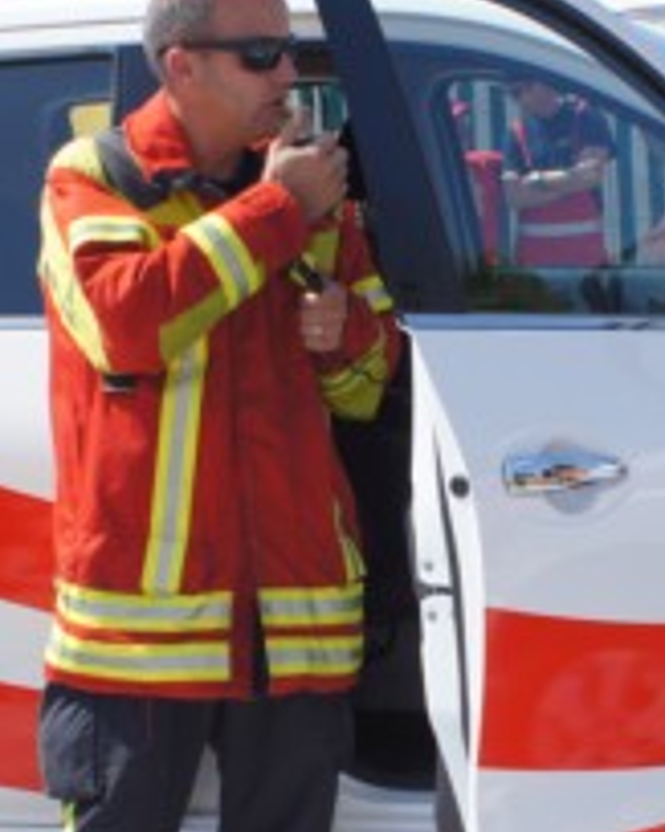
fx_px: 2388
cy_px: 526
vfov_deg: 19.7
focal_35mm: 97
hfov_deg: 15.8
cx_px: 412
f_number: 11
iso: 100
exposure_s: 1/100
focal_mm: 26
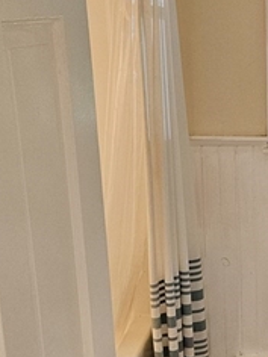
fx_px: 805
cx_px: 304
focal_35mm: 78
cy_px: 265
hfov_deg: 18.1
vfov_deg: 24.8
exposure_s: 1/120
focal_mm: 5
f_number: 1.8
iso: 250
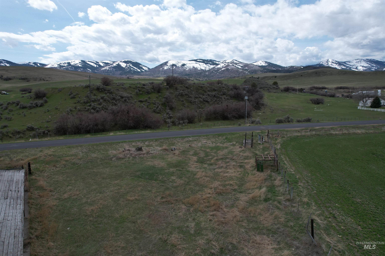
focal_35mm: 22
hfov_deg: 78.6
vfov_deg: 57.2
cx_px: 192
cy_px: 128
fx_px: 235
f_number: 2.8
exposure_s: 1/2500
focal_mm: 8.38
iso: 110
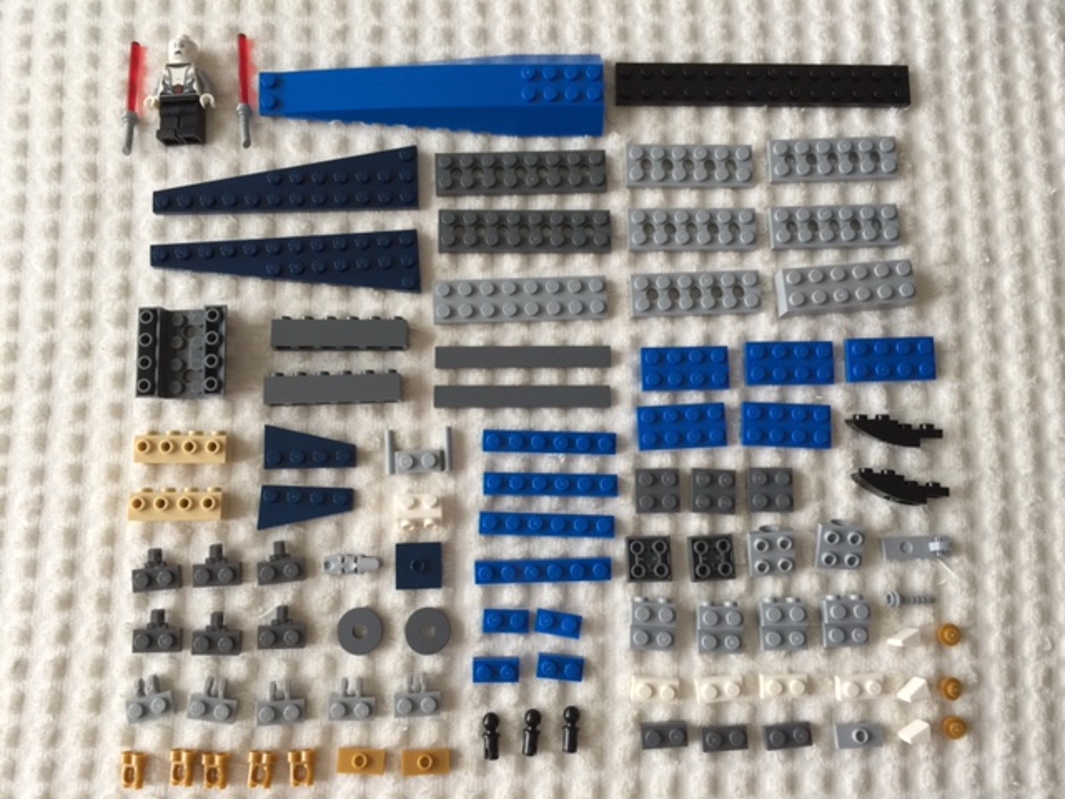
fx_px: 892
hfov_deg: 61.7
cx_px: 532
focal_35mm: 29
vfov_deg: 48.2
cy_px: 400
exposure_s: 1/30
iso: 40
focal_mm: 4.15
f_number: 2.2
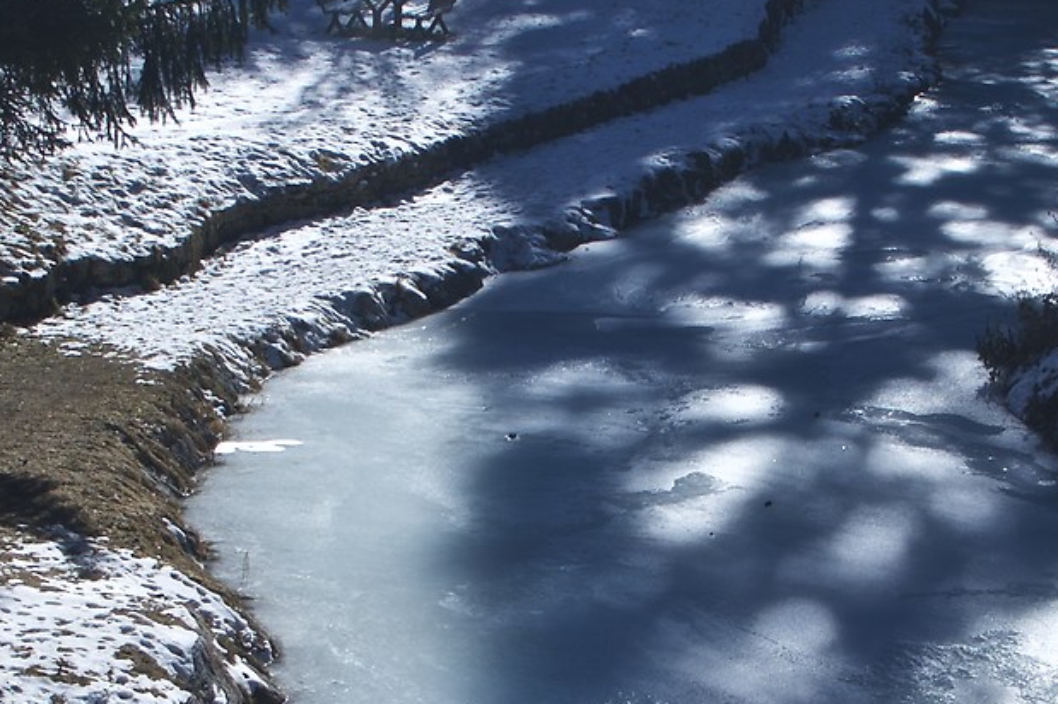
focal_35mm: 99
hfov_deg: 20.5
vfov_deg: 13.7
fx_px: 2906
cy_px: 603
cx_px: 805
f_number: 13
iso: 100
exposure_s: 1/80
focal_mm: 17
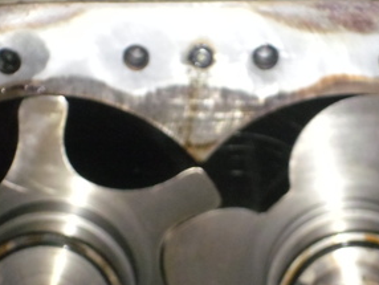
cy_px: 239
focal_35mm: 236
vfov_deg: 6.3
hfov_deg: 8.4
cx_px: 232
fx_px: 2586
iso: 400
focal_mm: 24.5
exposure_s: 1/90
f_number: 5.9
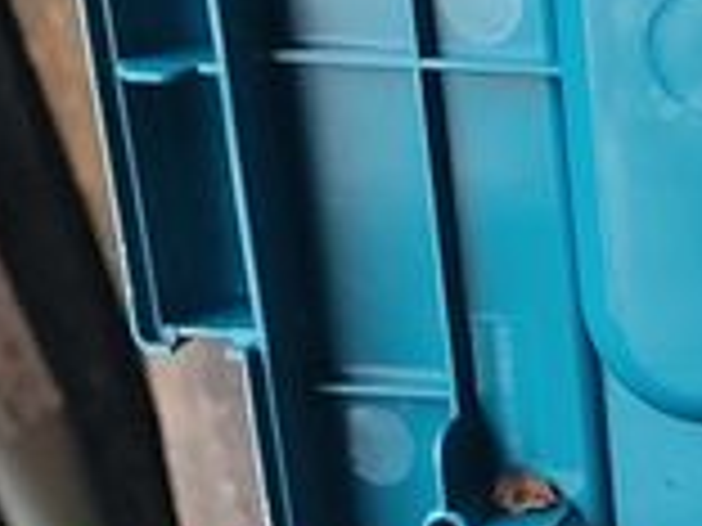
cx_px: 1332
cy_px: 1488
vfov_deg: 8.6
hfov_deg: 12.1
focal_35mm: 147
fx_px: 2981
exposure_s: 1/50
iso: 250
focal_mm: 6.19
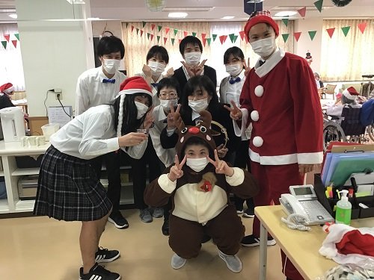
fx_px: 335
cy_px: 140
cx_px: 187
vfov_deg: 45.4
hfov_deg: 58.4
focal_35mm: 31
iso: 64
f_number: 2.4
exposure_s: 1/30
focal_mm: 3.3
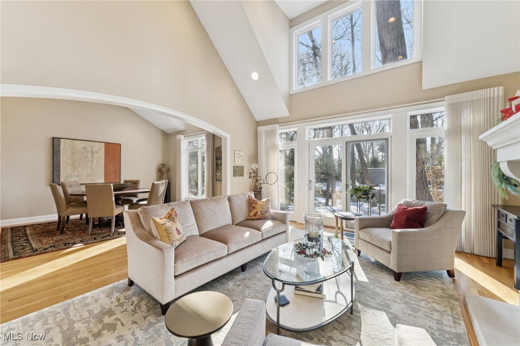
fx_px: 202
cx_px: 260
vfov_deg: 81.2
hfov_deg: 104.3
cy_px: 173
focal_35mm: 14
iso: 200
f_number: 5.6
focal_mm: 14
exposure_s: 1/40
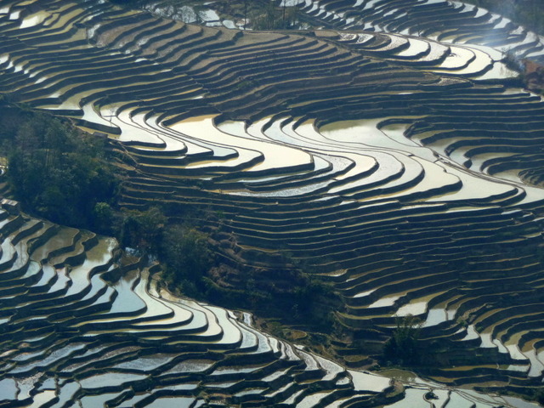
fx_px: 3332
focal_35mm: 212
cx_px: 272
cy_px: 204
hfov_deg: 9.3
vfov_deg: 7.0
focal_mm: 36.4
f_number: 4.8
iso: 100
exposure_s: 1/500
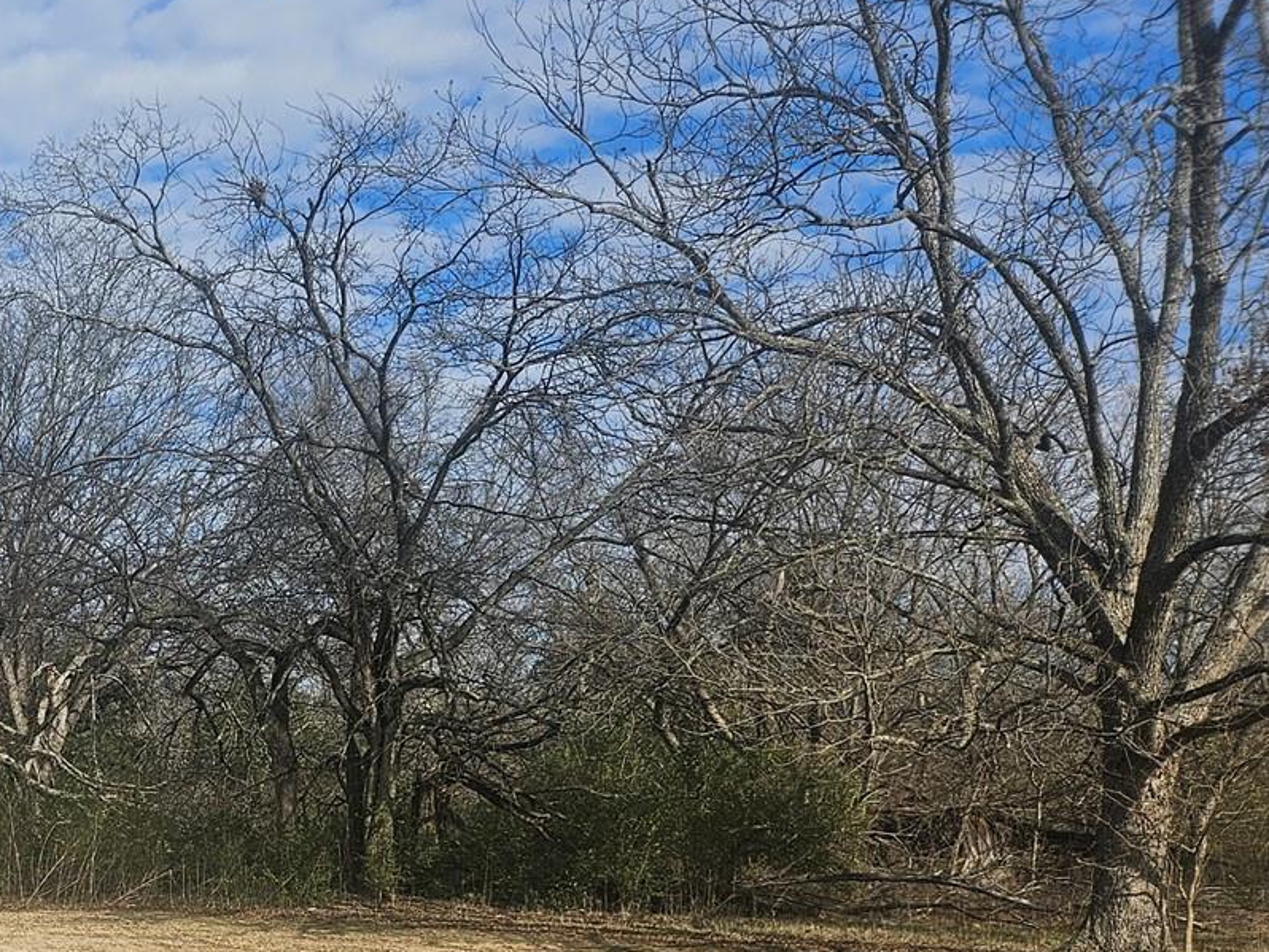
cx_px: -353
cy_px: 919
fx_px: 2164
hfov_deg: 27.6
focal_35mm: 59
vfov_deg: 23.9
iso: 25
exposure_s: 1/2476
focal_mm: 5.4
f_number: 1.8
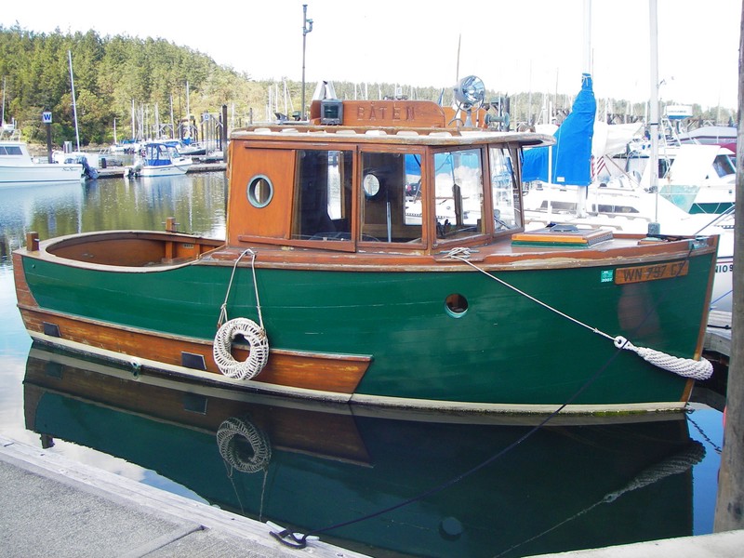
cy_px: 279
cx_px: 372
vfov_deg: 37.7
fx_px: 817
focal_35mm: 38
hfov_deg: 49.0
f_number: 3.3
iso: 50
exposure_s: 1/125
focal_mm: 6.3
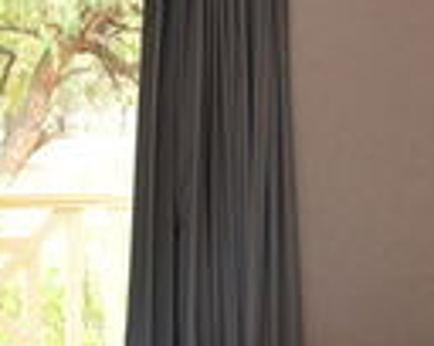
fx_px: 1218
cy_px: 239
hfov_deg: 20.0
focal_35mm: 95
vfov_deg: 16.1
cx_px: 356
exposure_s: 1/100
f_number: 5
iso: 400
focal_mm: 18
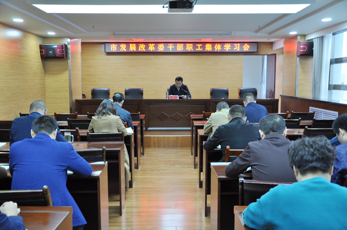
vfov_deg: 36.8
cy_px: 115
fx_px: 347
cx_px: 174
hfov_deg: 53.2
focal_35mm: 36
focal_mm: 24
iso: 400
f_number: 4
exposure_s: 1/15
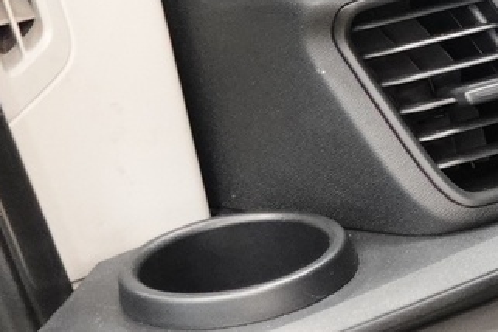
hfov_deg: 13.1
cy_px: 383
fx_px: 1674
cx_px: 1170
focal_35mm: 121
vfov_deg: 11.1
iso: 800
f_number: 1.8
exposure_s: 1/25
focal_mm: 9.4
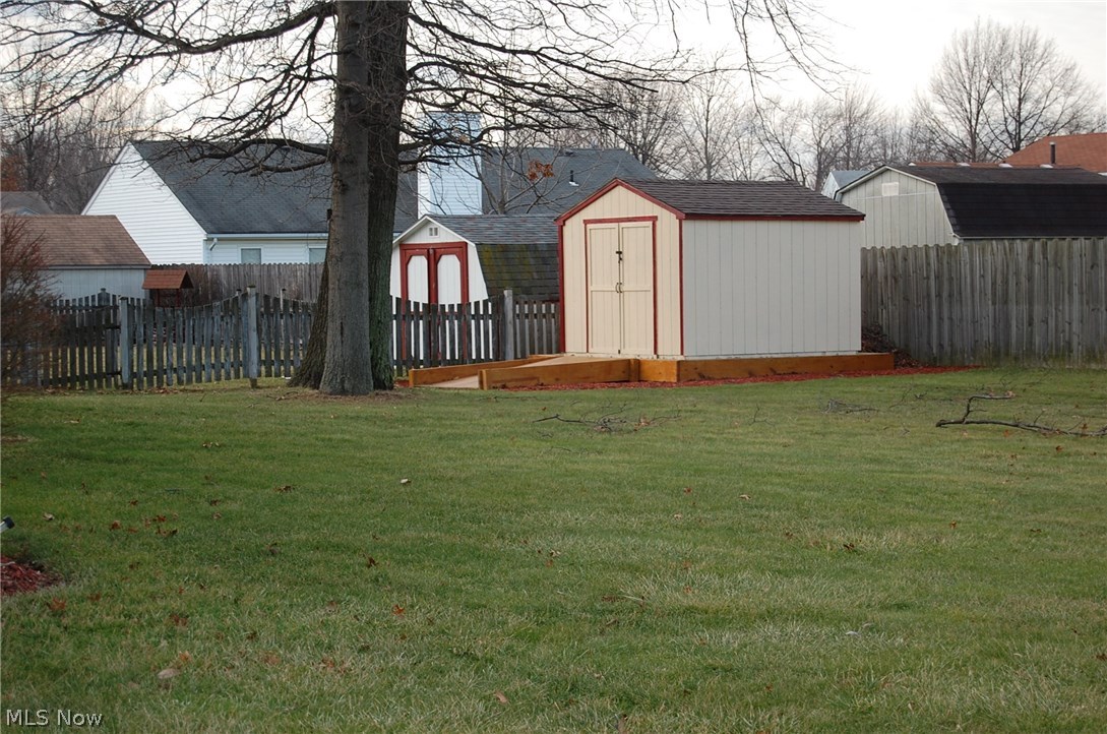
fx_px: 2532
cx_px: 554
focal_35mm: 82
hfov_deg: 24.7
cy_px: 367
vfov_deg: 16.5
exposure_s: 1/125
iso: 220
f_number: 5.6
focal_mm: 55
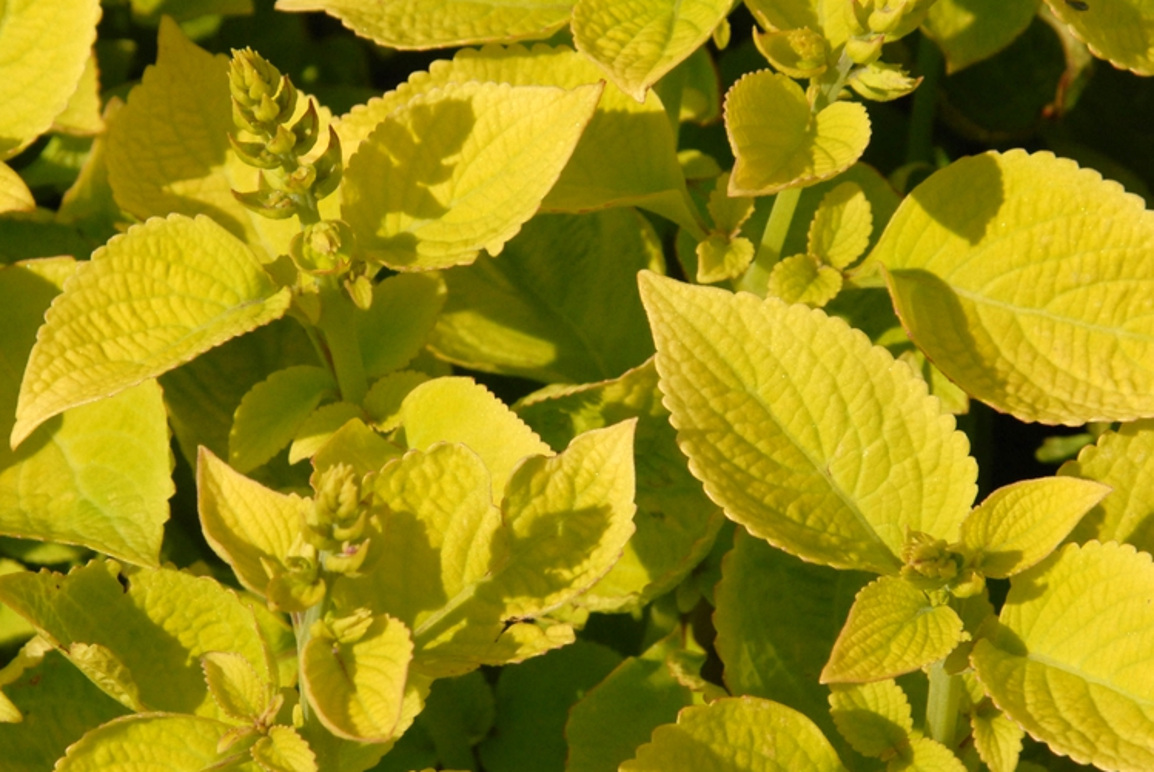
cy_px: 446
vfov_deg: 6.7
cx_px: 504
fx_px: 6578
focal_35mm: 205
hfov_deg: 10.0
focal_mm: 100
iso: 400
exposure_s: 1/640
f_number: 13
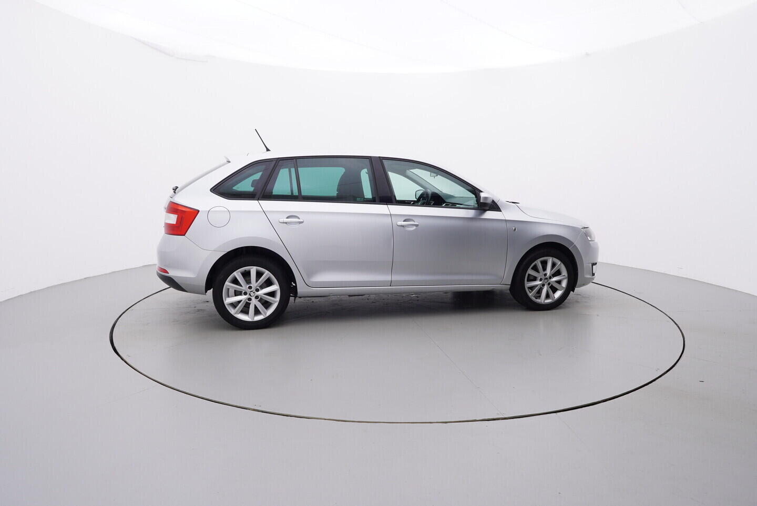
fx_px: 473
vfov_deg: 56.2
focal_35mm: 22
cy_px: 253
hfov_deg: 77.3
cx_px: 378
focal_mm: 15
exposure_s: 1/80
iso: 200
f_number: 5
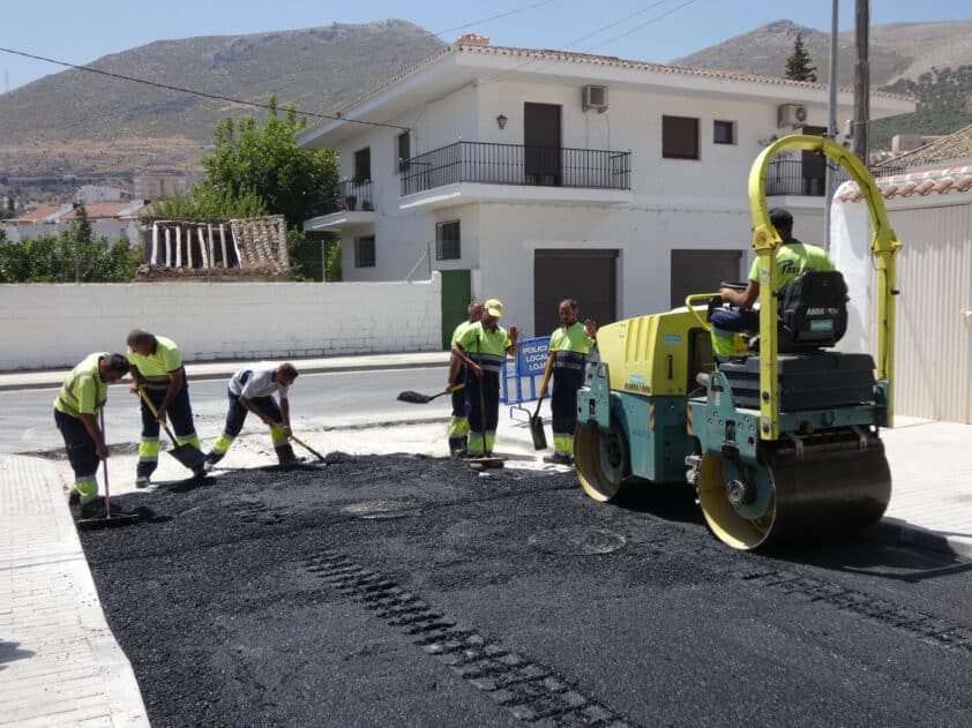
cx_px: 486
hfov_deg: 55.4
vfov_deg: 42.9
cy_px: 364
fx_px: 926
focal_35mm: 33
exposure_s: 1/1000
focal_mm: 6
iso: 80
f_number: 3.5
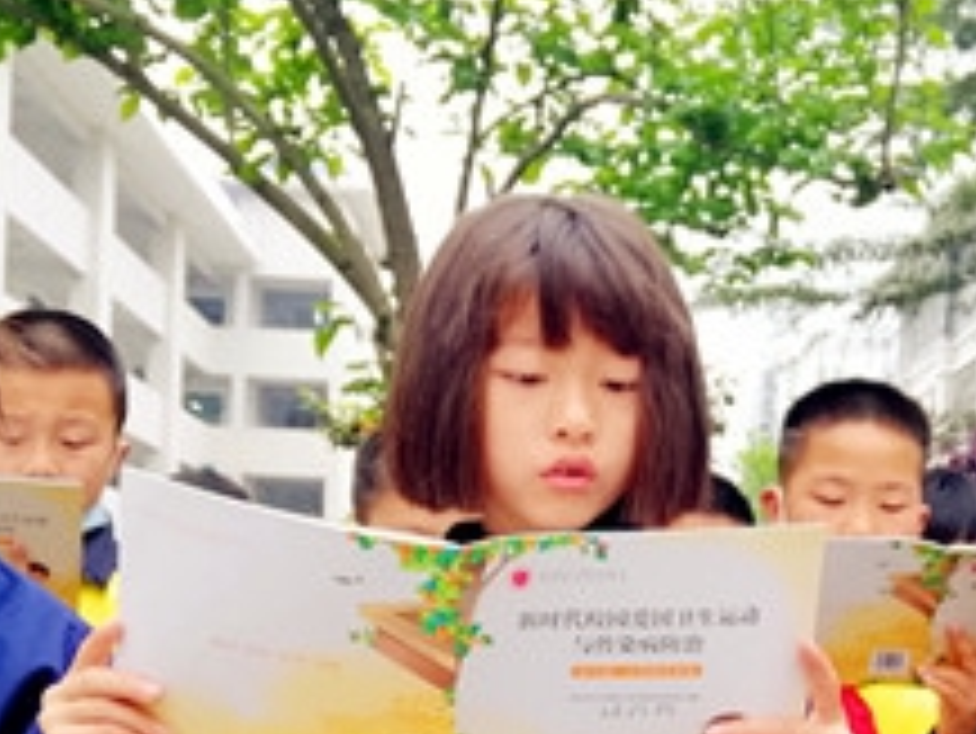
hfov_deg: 32.1
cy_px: 678
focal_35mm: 60
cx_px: 571
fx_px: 1693
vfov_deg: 23.7
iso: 125
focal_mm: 3.81
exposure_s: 1/100
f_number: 2.2
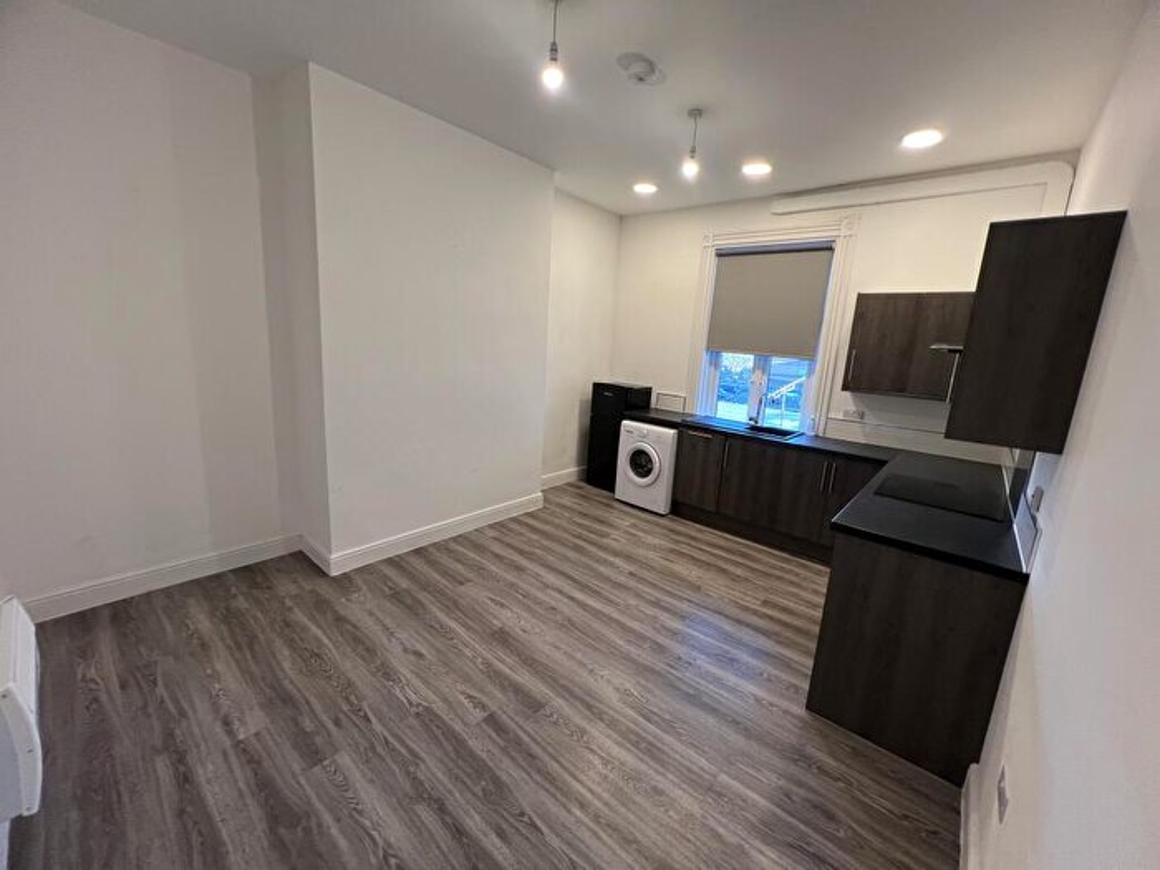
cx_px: 580
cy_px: 435
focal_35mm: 13
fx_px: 436
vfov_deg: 89.9
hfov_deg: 106.2
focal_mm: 1.57
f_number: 1.8
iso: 160
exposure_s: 1/100
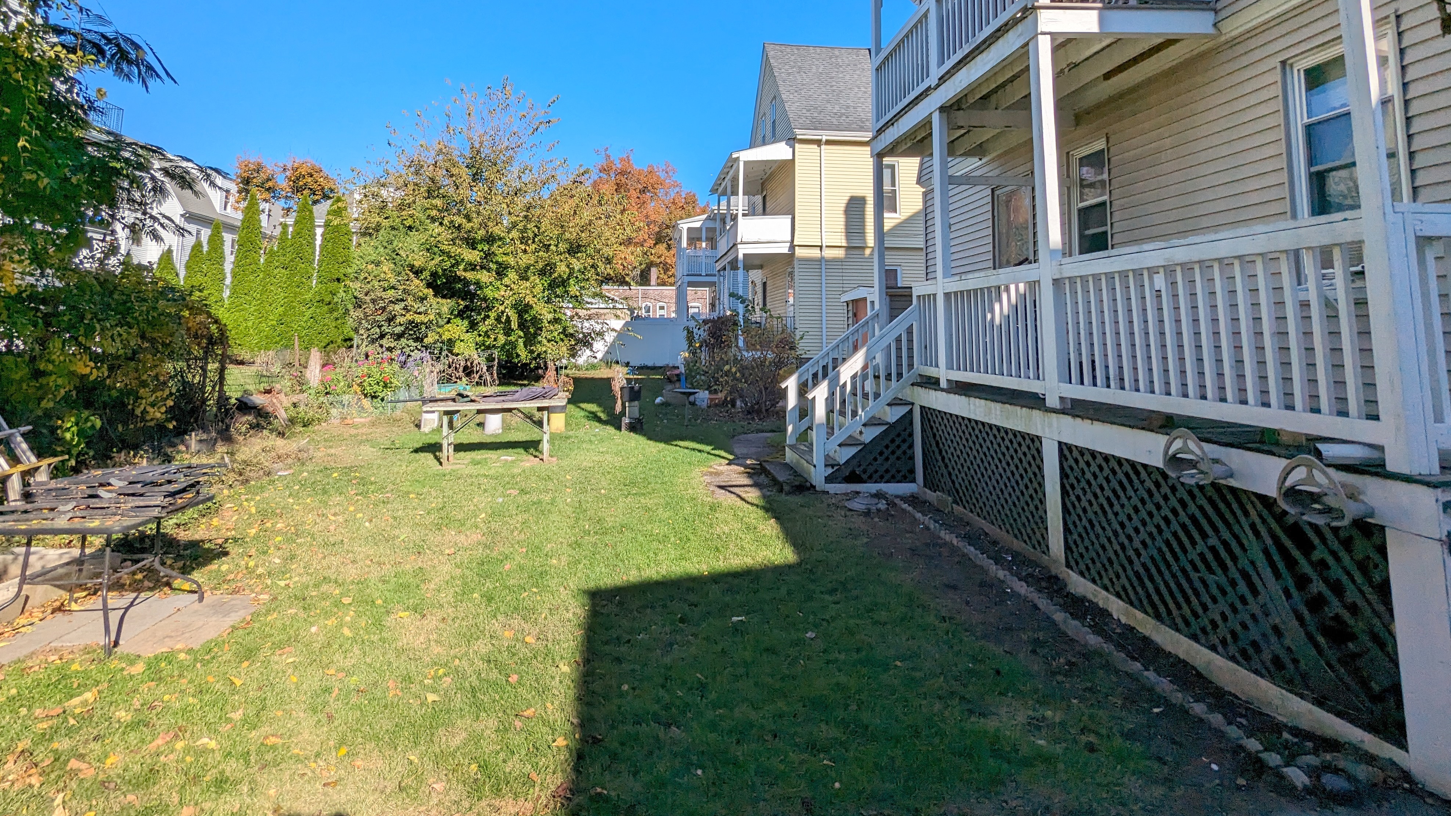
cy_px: 256
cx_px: 707
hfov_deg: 92.6
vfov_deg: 59.2
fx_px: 693
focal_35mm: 18
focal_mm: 2.35
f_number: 2.2
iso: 51
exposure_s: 1/2160
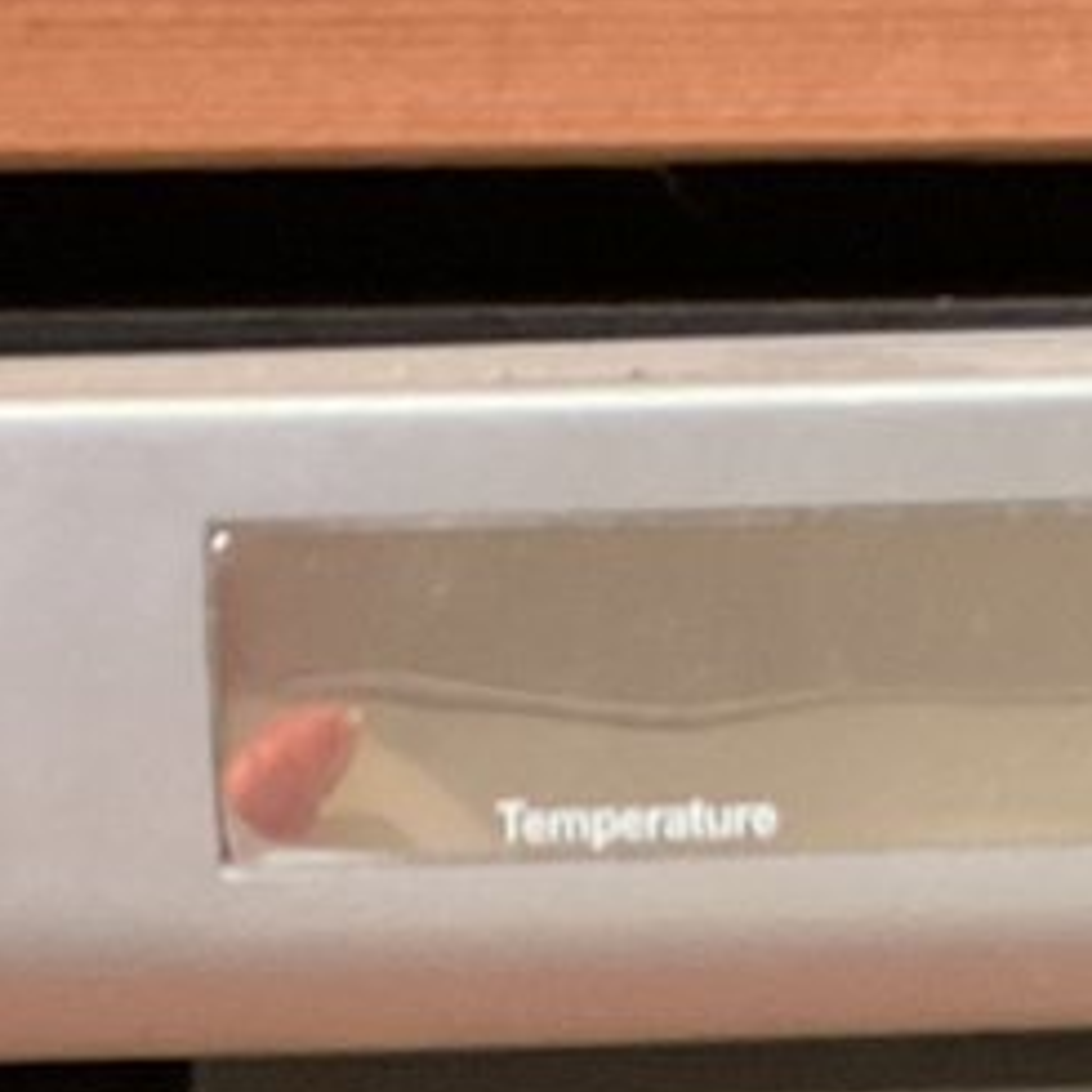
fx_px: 5639
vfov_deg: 10.3
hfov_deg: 11.1
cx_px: 653
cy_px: 2110
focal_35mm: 158
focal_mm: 3
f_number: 1.8
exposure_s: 1/30
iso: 500
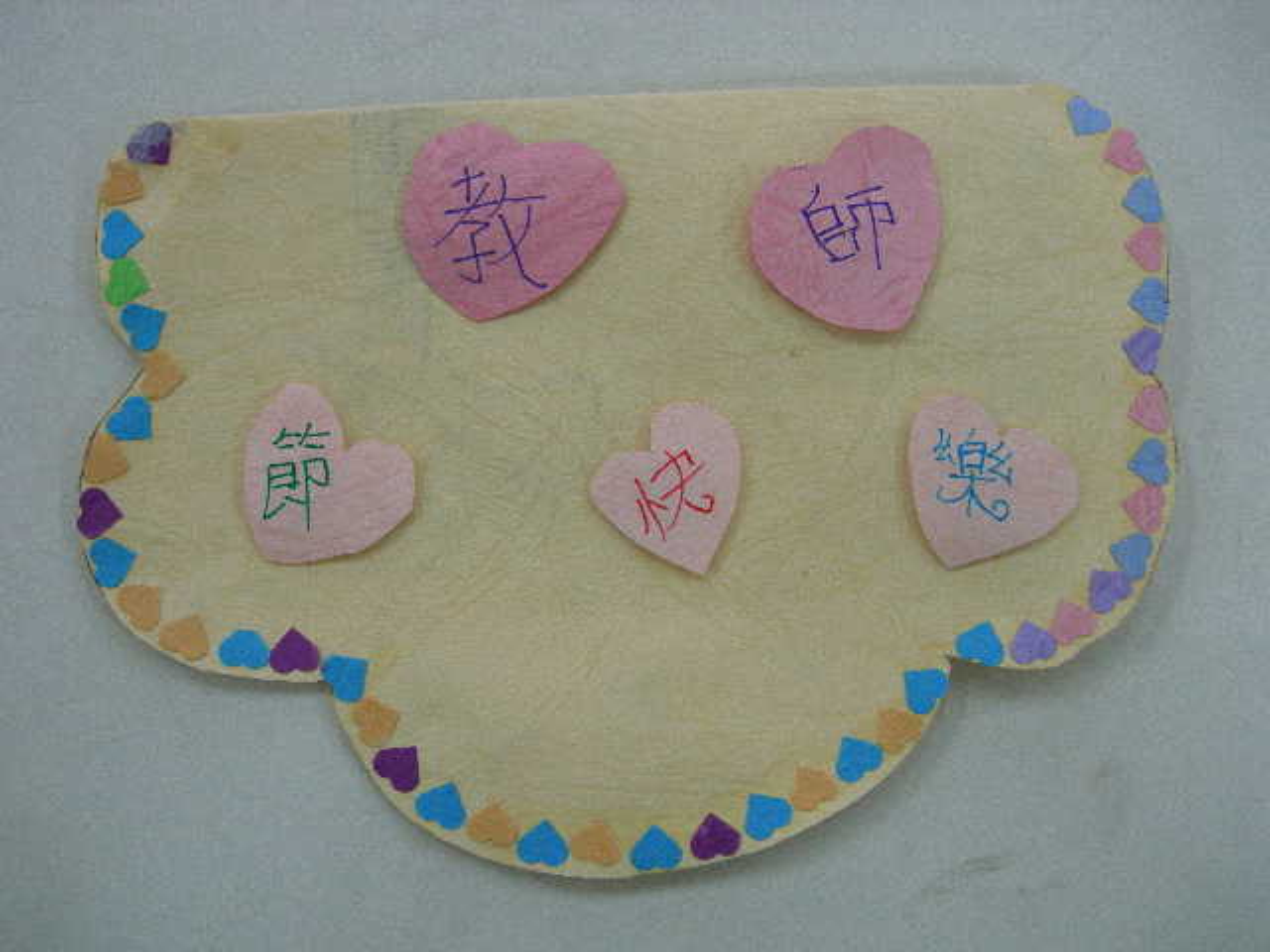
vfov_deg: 37.7
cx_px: 635
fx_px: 1394
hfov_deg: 49.0
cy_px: 476
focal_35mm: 38
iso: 400
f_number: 2.8
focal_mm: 7.8
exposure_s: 1/94.8
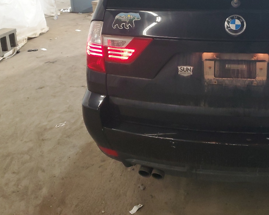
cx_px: 220
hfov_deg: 40.9
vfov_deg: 33.9
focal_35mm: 43
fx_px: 342
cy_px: 44
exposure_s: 1/60.2
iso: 201
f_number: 1.5
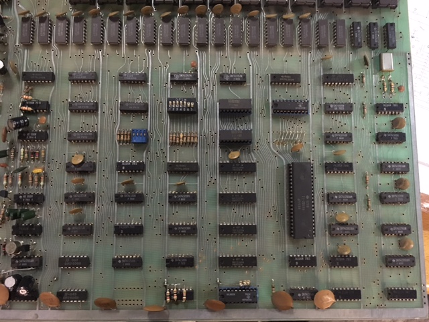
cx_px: 214
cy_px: 161
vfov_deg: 48.2
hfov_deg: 61.7
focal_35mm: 29
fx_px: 359
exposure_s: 1/17
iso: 500
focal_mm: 4.15
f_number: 2.2
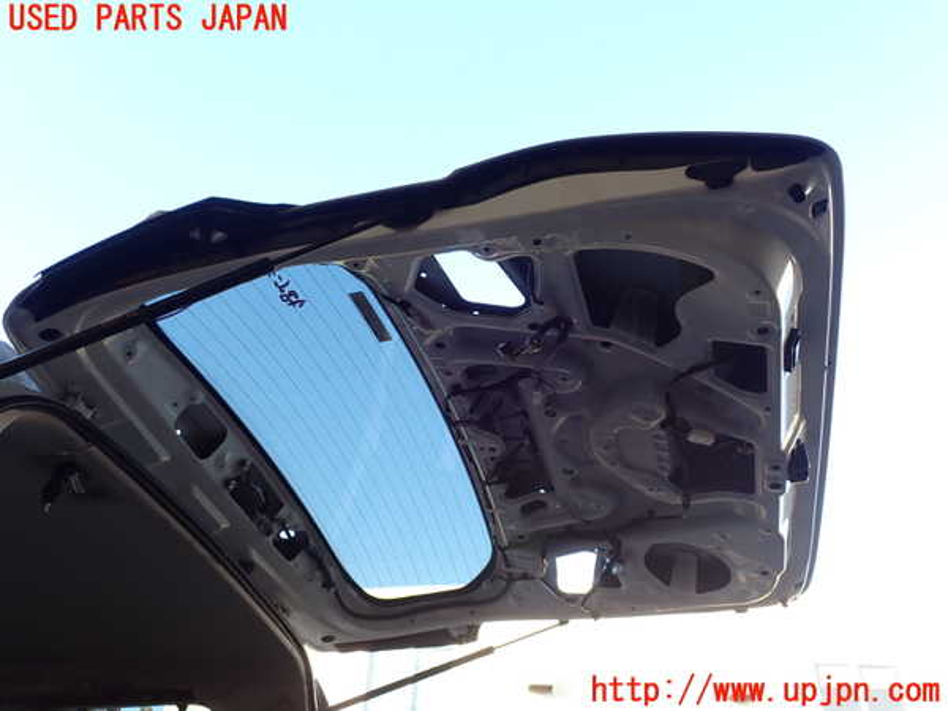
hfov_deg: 60.0
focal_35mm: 30
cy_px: 356
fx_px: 822
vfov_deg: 46.8
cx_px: 474
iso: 100
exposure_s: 1/80
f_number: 3.2
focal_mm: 5.4
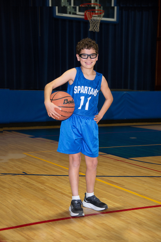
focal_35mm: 68
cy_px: 121
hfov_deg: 20.0
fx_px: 456
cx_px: 80
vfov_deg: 29.6
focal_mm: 68
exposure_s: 1/60
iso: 800
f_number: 7.1
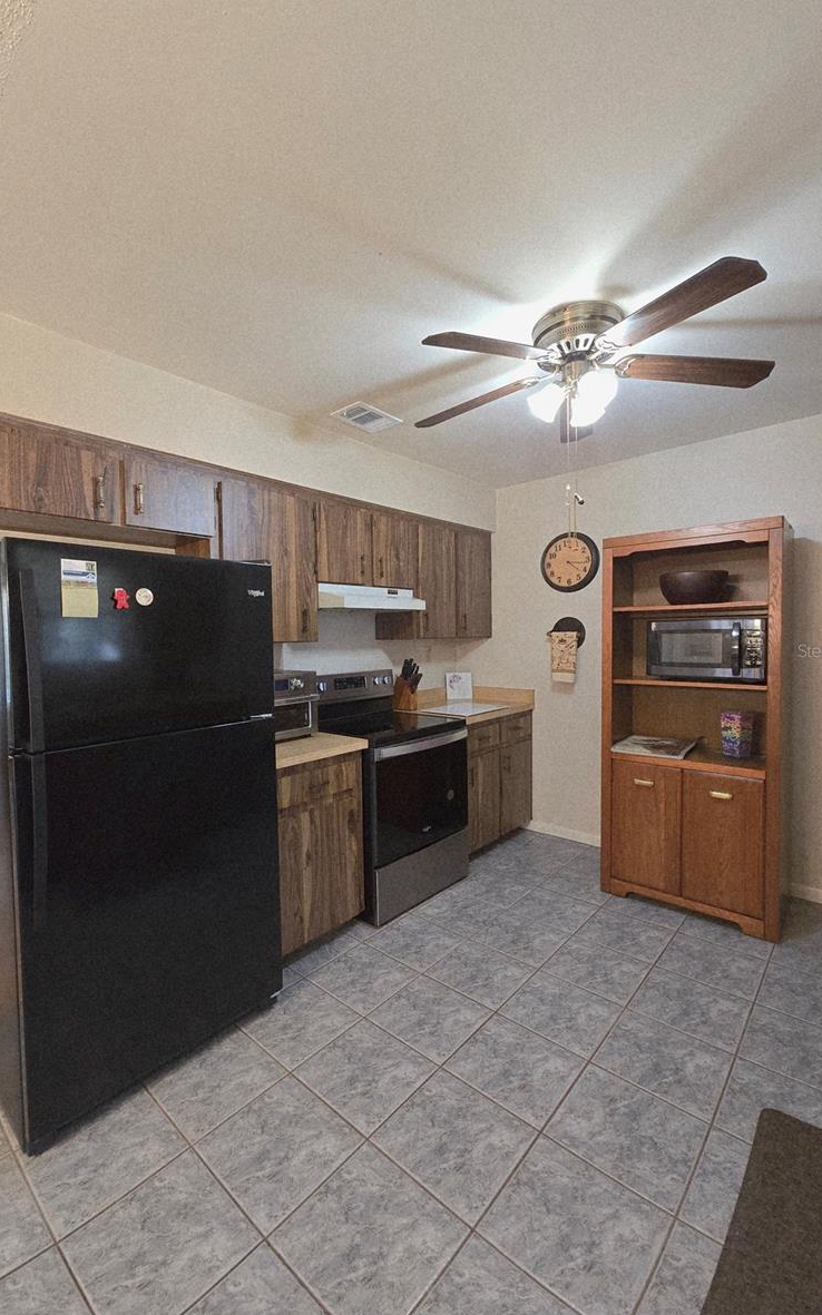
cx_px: 375
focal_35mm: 14
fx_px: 502
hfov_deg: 78.5
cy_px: 650
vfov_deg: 105.3
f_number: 2.2
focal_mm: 2.2
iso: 400
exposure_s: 1/60.2
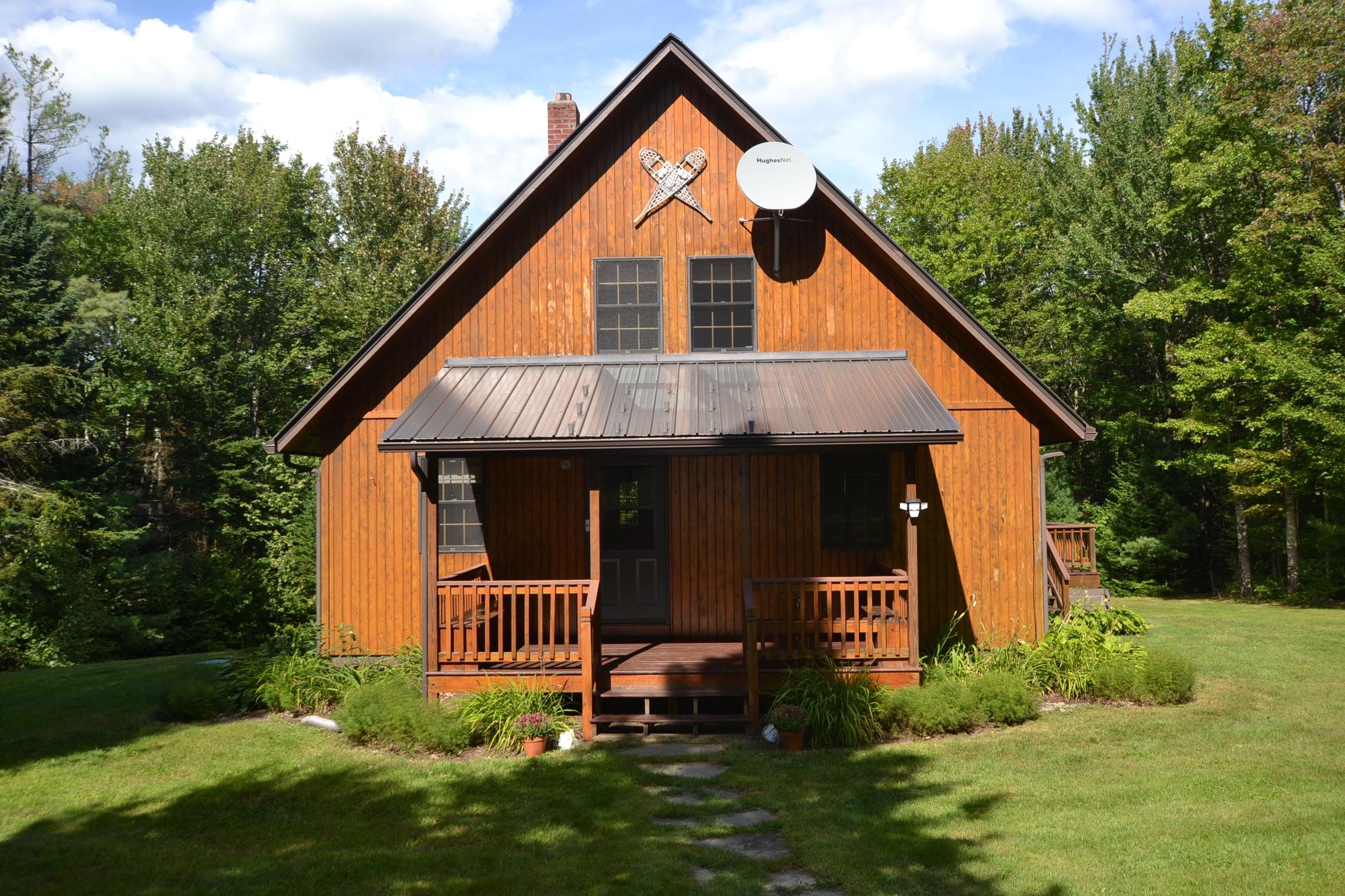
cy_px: 448
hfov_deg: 61.9
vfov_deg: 43.6
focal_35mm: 30
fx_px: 1121
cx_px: 672
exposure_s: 1/200
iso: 100
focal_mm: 20
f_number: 8
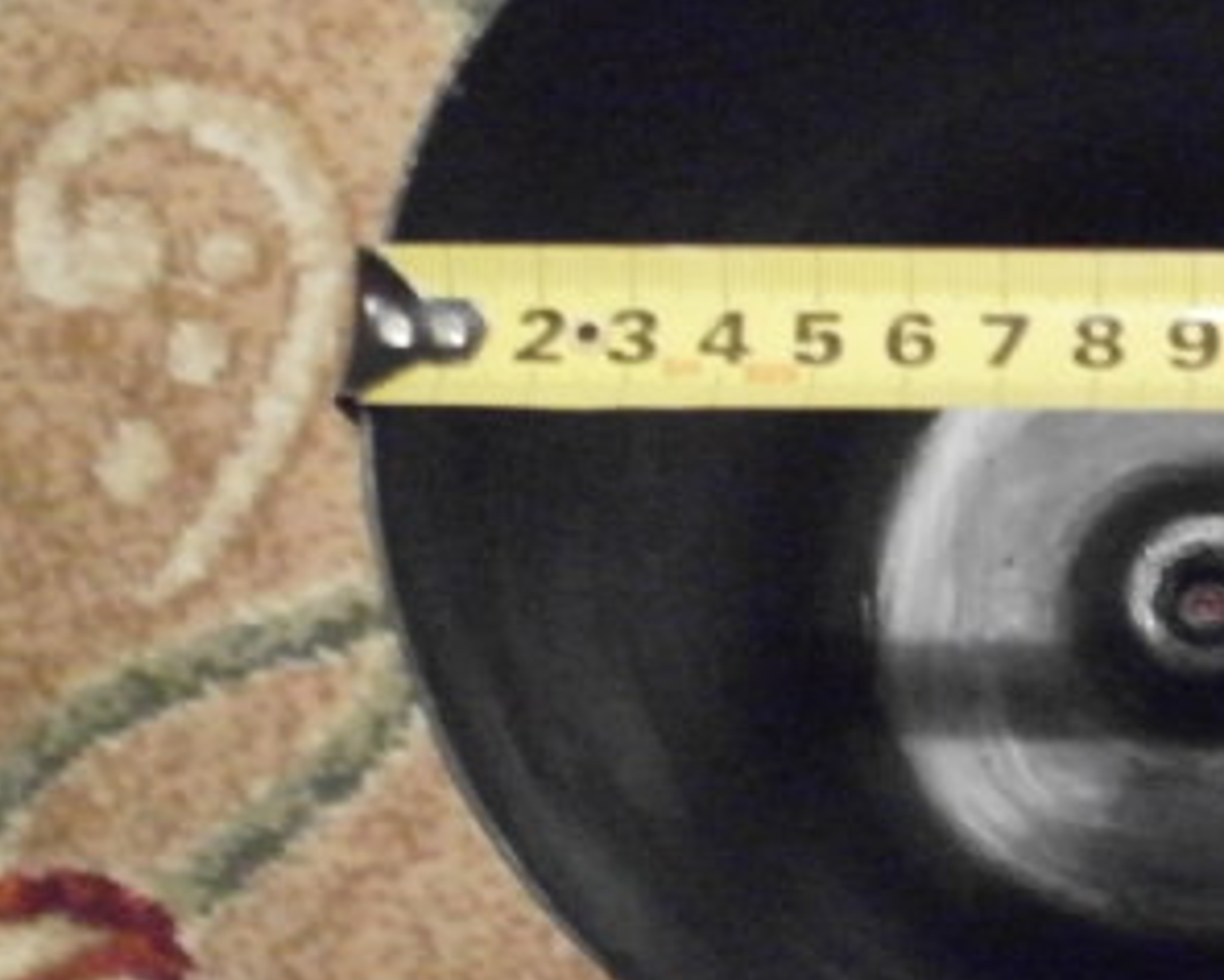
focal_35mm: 76
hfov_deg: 24.2
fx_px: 2754
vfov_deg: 20.2
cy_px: 459
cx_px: 1145
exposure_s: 1/15
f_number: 3.1
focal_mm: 6.3
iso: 1600
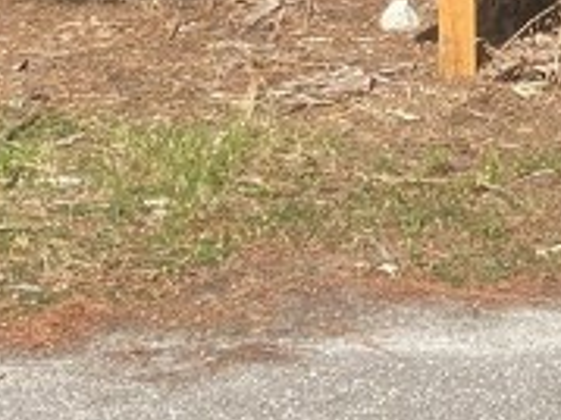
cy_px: -367
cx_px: 762
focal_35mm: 149
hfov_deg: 12.8
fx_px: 2413
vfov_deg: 9.4
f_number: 1.8
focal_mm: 4.25
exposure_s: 1/1608
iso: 32
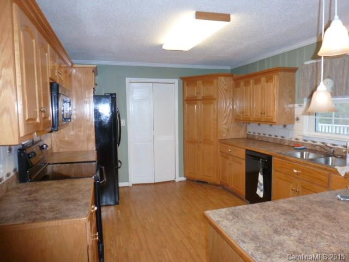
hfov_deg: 71.6
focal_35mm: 24
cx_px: 174
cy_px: 131
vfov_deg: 56.8
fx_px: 242
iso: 400
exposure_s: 1/60
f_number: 3.3
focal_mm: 4.3
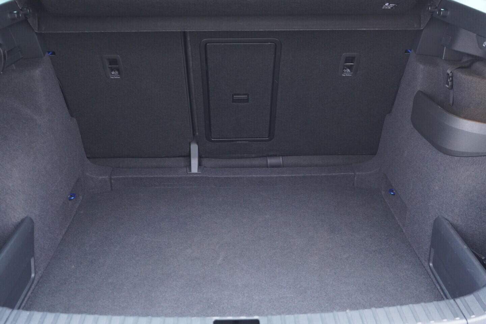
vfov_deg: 36.9
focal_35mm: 36
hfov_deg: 53.1
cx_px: 243
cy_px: 162
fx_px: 486
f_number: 2.8
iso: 1600
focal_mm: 24
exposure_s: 1/40
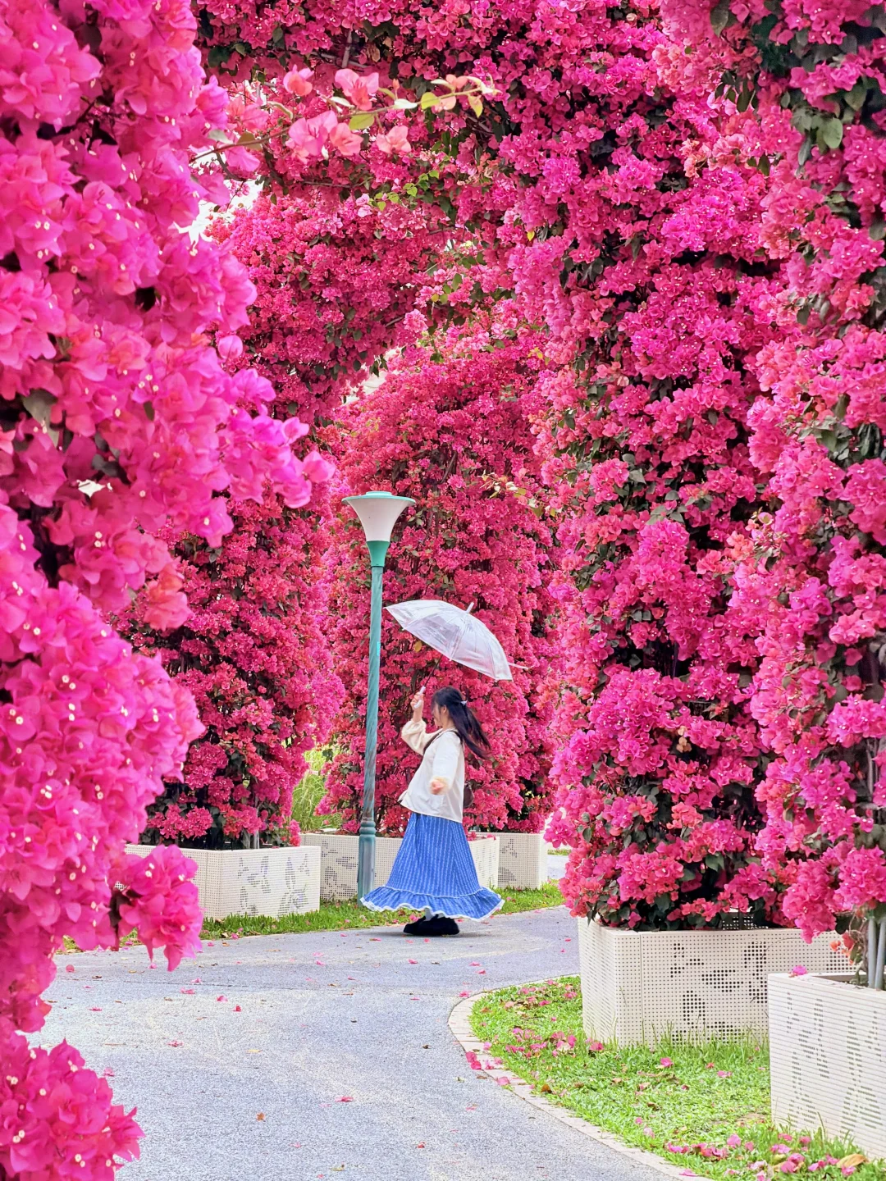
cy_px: 590
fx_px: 3413
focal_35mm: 100
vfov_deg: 19.6
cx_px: 443
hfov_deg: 14.8
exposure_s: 1/163
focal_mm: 16.89
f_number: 2.8
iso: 250
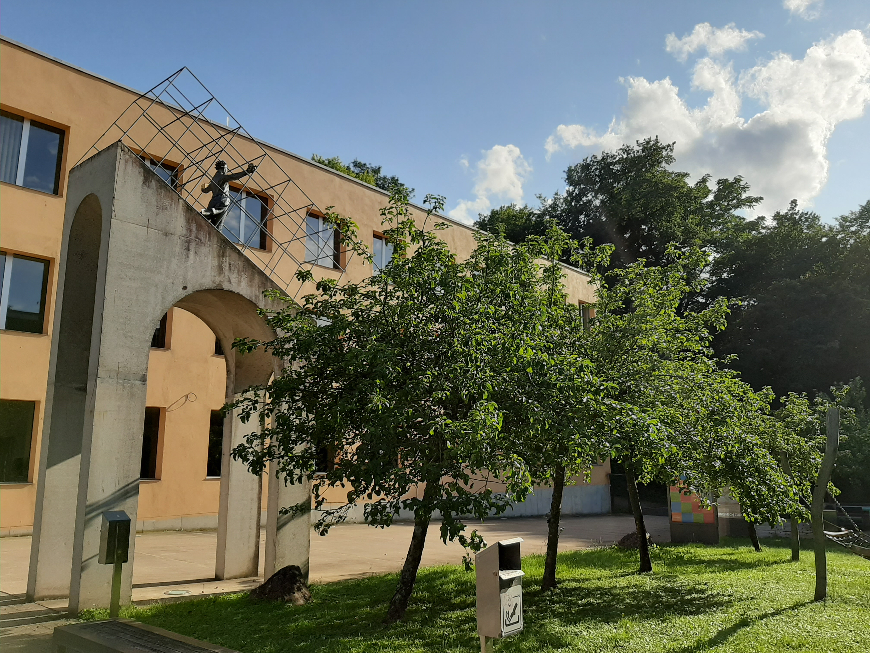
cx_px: 435
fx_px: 653
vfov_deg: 53.1
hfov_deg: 67.3
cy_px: 326
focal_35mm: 26
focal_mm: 3.93
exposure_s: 1/2433
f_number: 1.7
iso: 40
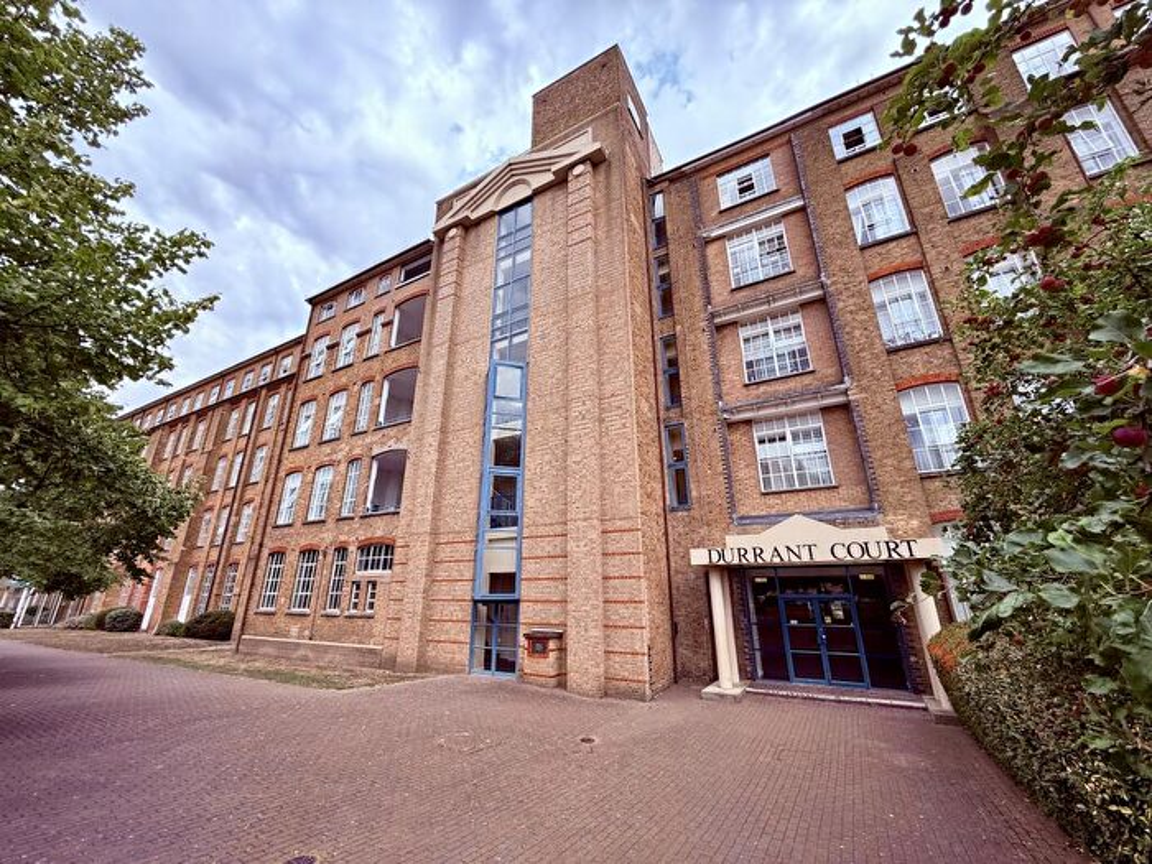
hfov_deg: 102.1
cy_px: 432
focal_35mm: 14
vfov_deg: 85.7
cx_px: 576
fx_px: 466
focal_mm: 2.22
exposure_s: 1/361
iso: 64
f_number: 2.2
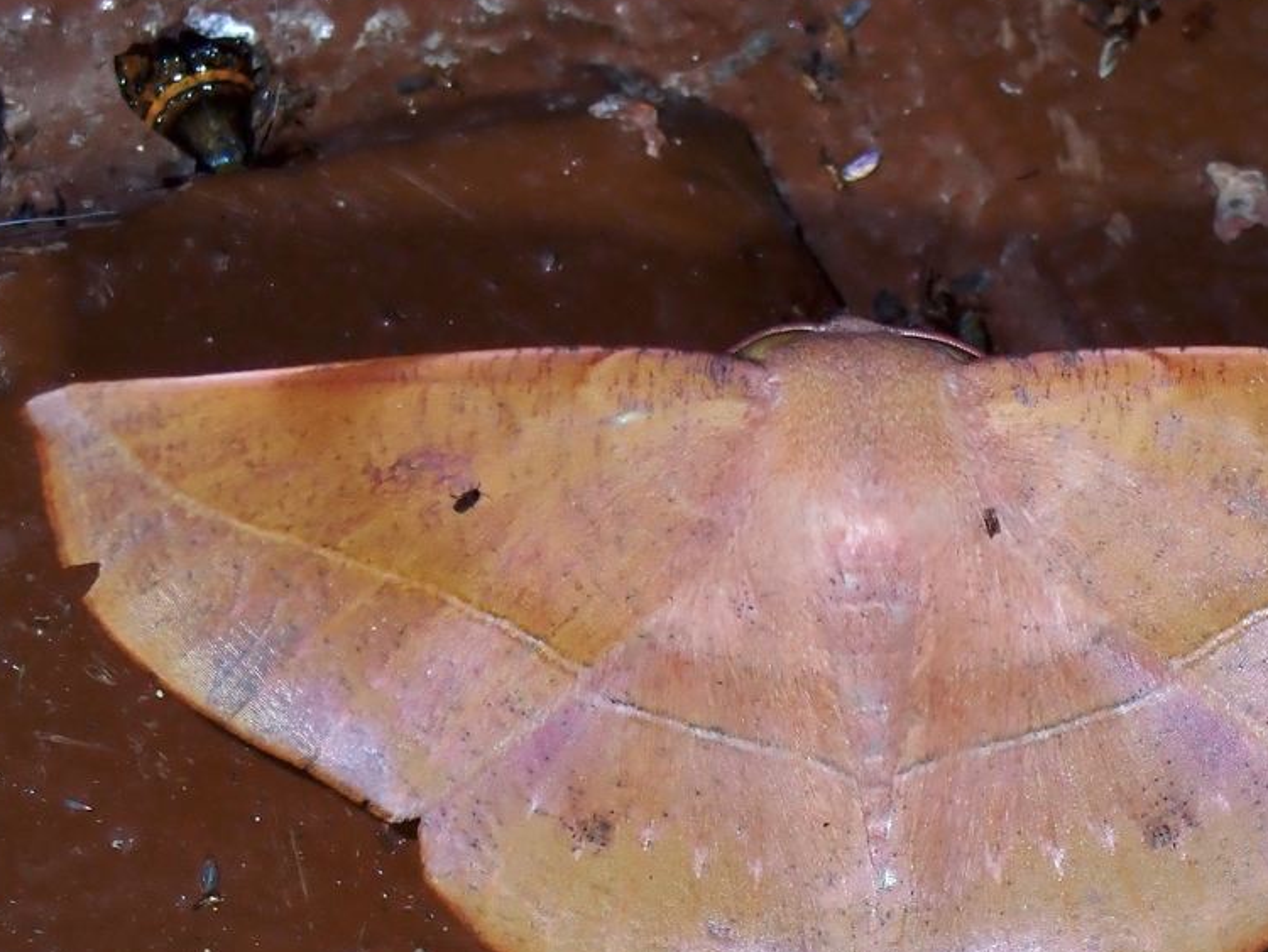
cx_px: 915
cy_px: 698
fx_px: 5570
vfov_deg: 9.8
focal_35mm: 152
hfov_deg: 13.0
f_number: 6.3
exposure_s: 1/500
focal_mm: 18
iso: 100
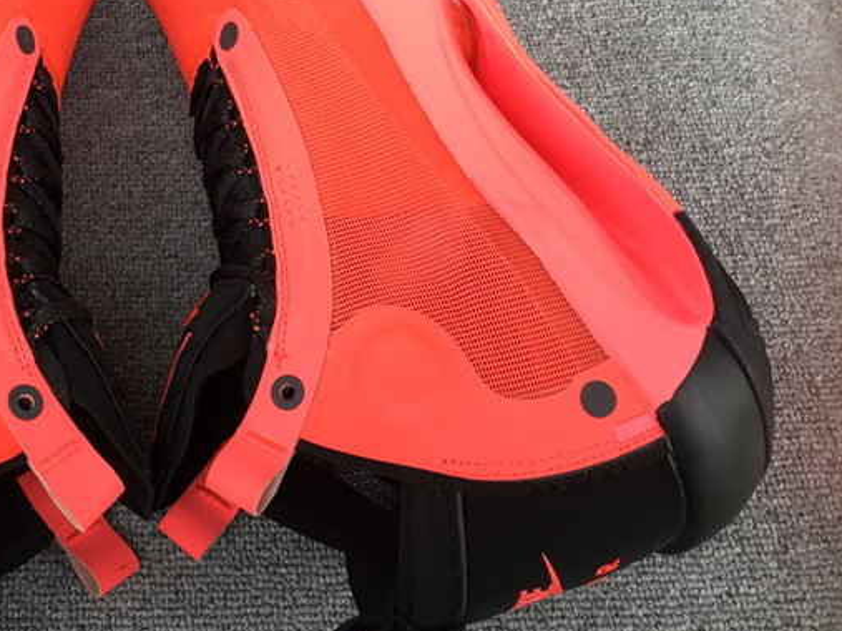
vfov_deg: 26.3
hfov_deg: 33.5
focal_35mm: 55
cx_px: 118
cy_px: 193
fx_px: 1338
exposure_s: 1/100
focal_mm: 3.3
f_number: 2.4
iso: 25
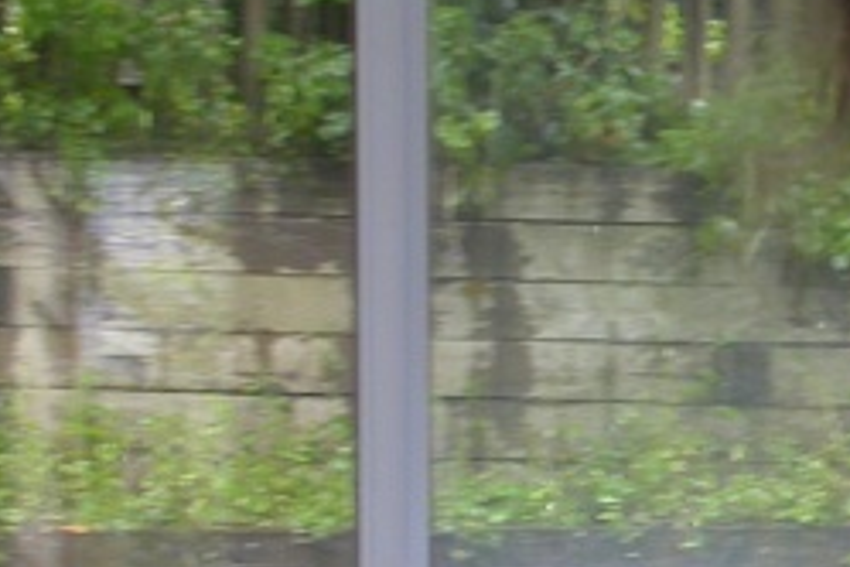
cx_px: 1161
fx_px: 6799
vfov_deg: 4.8
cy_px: 174
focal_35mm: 288
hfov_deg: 7.1
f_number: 3.7
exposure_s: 1/60.3
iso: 100
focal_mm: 18
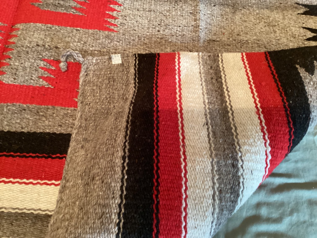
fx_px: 284
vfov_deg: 45.4
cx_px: 158
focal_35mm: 31
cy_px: 119
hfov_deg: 58.3
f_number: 2.4
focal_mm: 3.3
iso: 400
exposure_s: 1/33
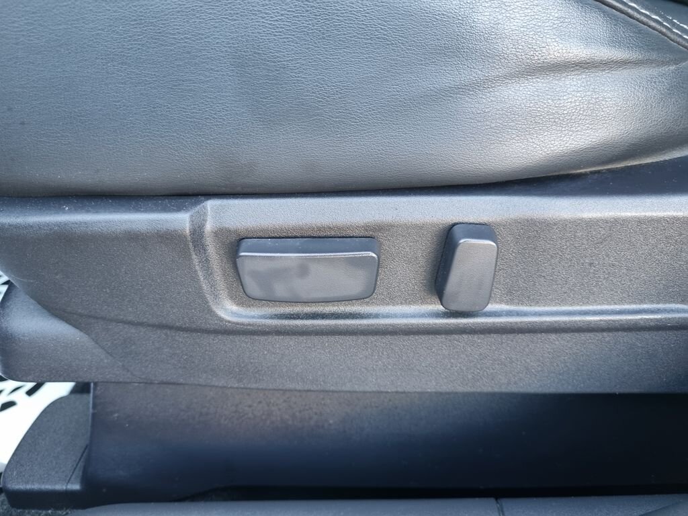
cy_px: 258
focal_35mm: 26
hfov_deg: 67.3
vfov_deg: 53.1
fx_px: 517
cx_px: 344
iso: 250
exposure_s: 1/50
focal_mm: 5.4
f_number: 1.8
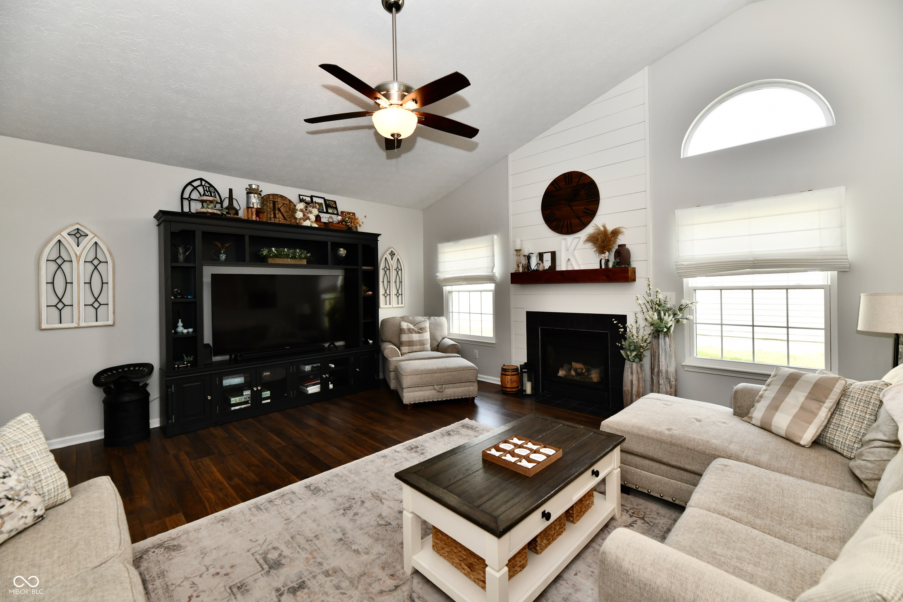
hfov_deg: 104.3
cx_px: 452
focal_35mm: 14
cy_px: 301
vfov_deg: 81.2
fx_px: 351
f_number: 6.3
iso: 640
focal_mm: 14
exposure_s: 1/100
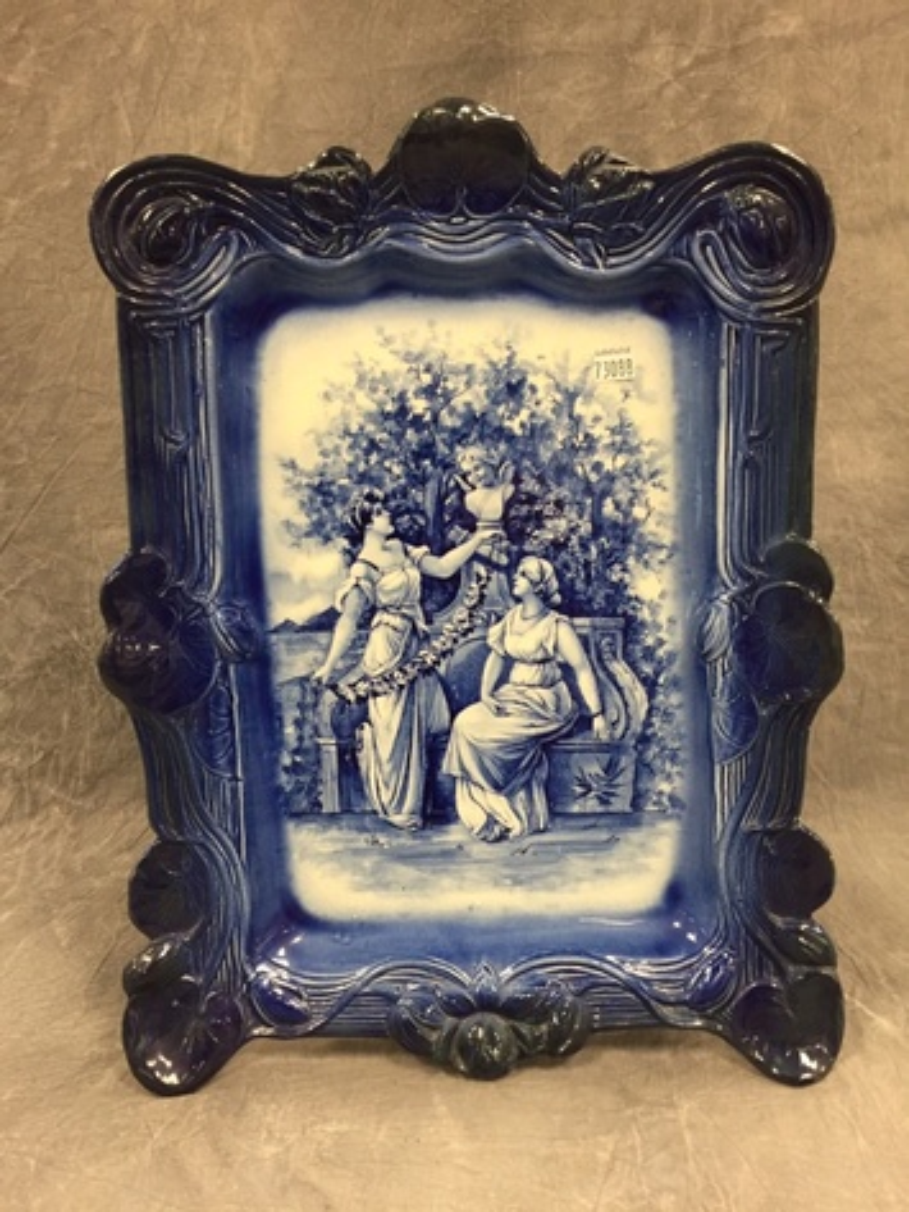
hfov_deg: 48.2
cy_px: 606
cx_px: 454
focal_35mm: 29
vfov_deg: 61.6
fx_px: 1015
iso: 125
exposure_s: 1/30
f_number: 2.2
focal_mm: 4.15
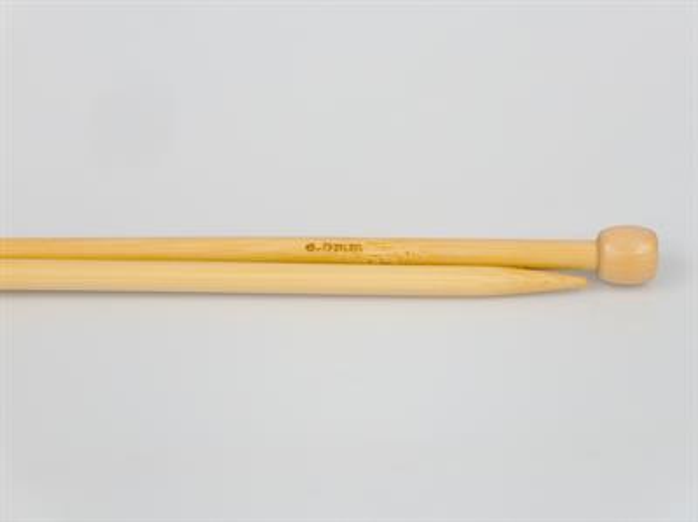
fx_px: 2336
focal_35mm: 116
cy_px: 261
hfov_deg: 17.0
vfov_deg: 12.7
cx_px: 349
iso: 100
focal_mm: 23.76
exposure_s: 1/51
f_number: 3
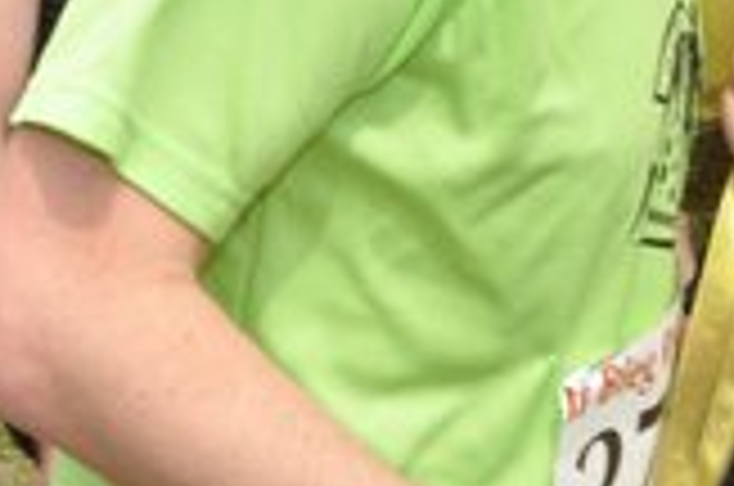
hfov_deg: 15.3
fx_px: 2686
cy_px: 27
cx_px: 716
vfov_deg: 10.3
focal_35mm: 132
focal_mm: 22
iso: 640
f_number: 25
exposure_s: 1/200
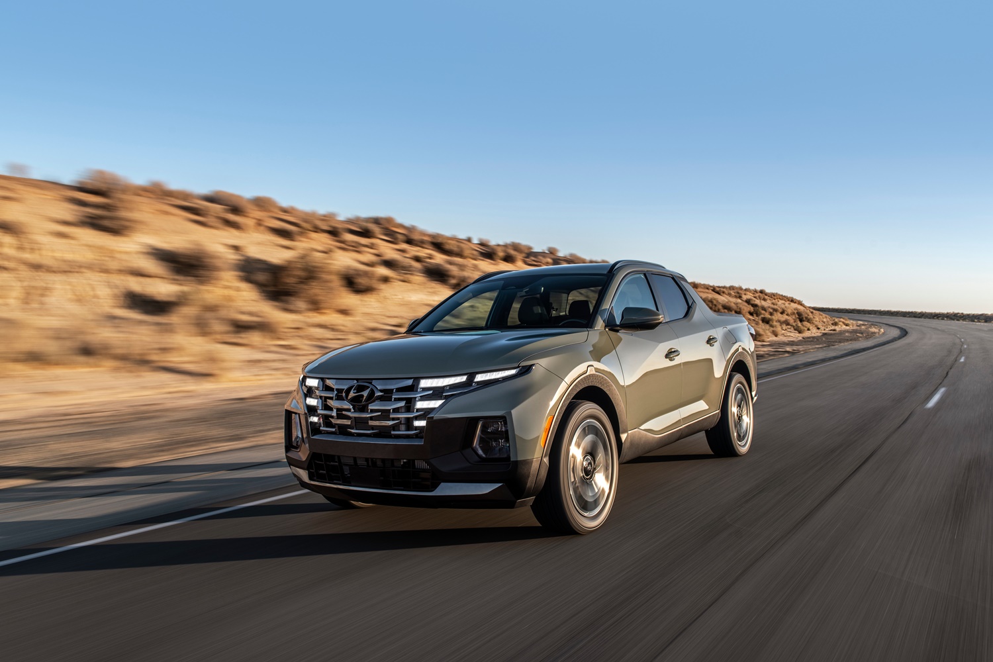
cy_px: 331
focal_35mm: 28
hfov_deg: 65.5
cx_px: 496
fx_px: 772
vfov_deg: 46.4
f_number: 8
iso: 64
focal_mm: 28
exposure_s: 1/40
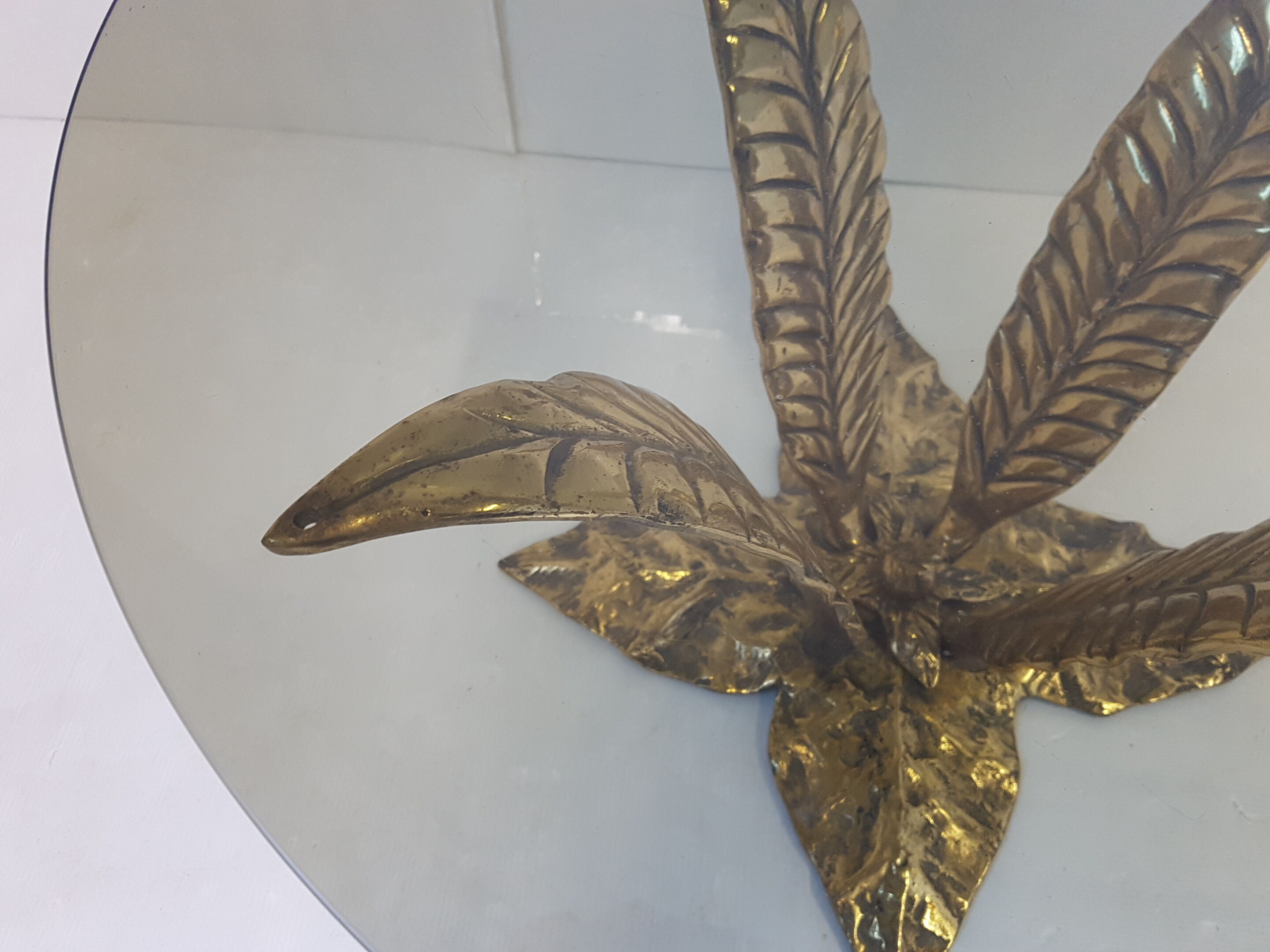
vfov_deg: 53.1
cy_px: 476
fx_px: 954
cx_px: 635
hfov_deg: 67.3
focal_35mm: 26
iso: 160
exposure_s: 1/33
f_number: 1.7
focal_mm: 4.2
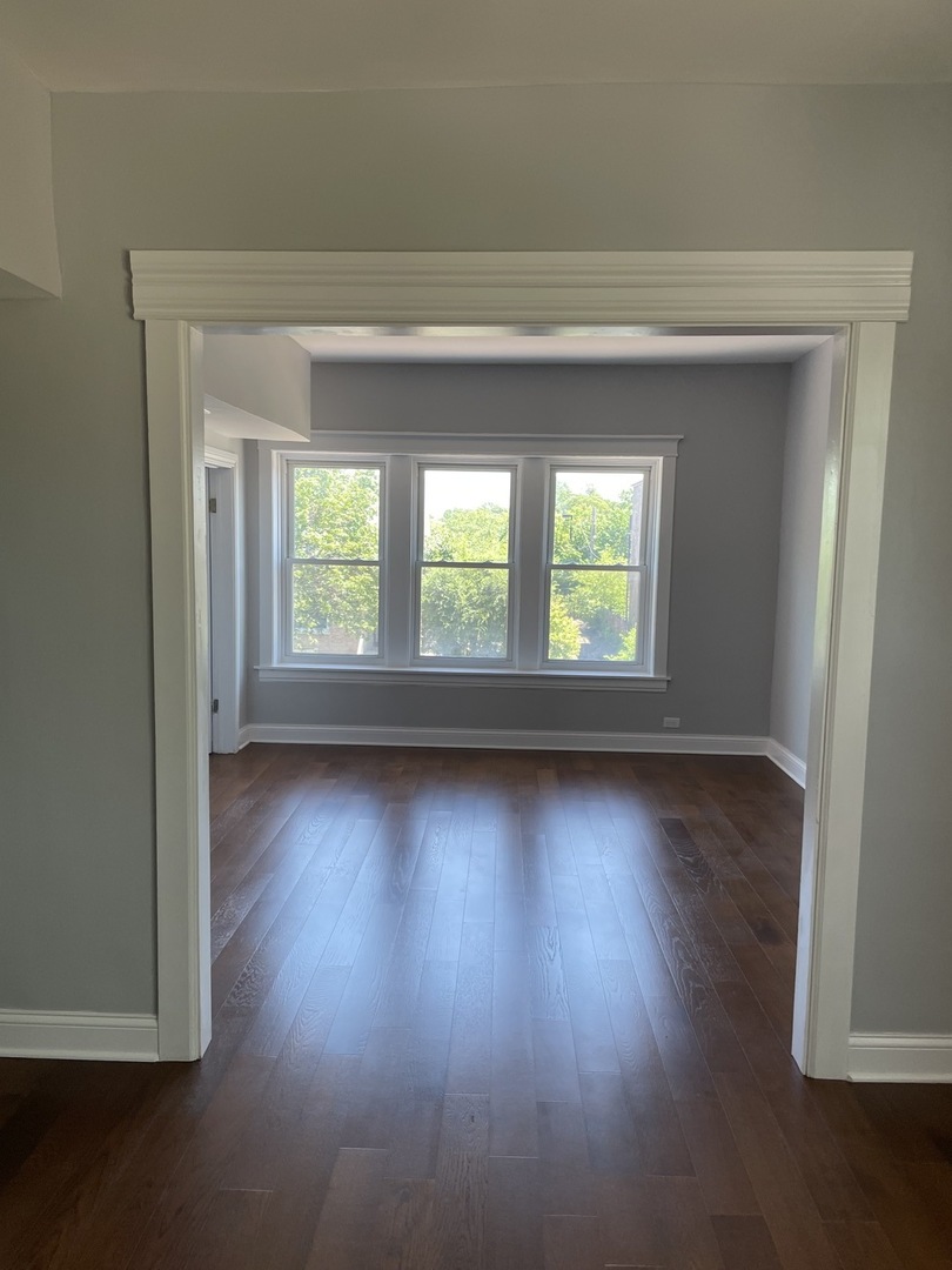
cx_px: 476
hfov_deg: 53.1
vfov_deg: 67.3
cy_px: 635
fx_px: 953
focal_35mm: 26
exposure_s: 1/120
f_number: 1.6
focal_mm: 4.2
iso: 64
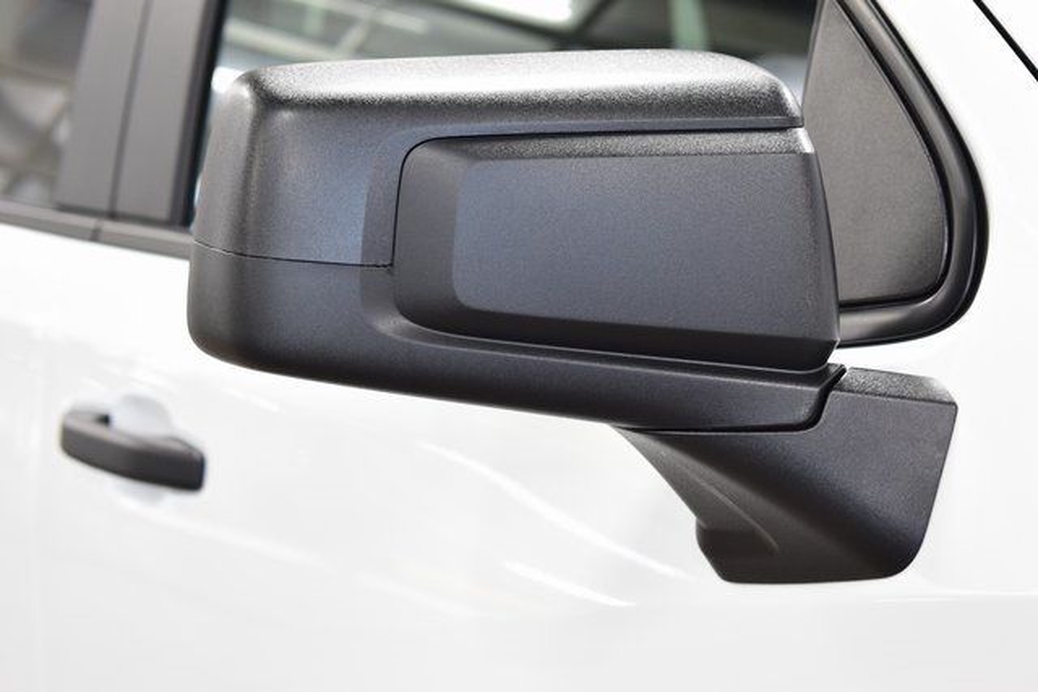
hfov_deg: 27.0
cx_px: 519
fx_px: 2163
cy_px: 346
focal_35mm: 75
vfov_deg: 18.2
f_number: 4.5
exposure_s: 1/60
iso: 1600
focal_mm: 50
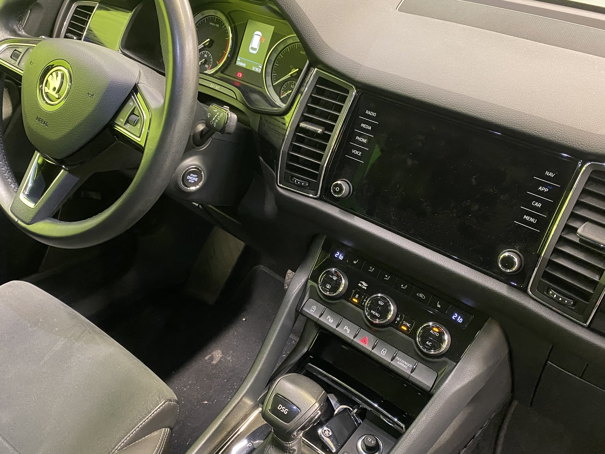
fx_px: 559
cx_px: 283
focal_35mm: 32
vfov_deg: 44.2
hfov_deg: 56.8
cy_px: 220
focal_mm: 4.25
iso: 500
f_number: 1.8
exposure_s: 1/25
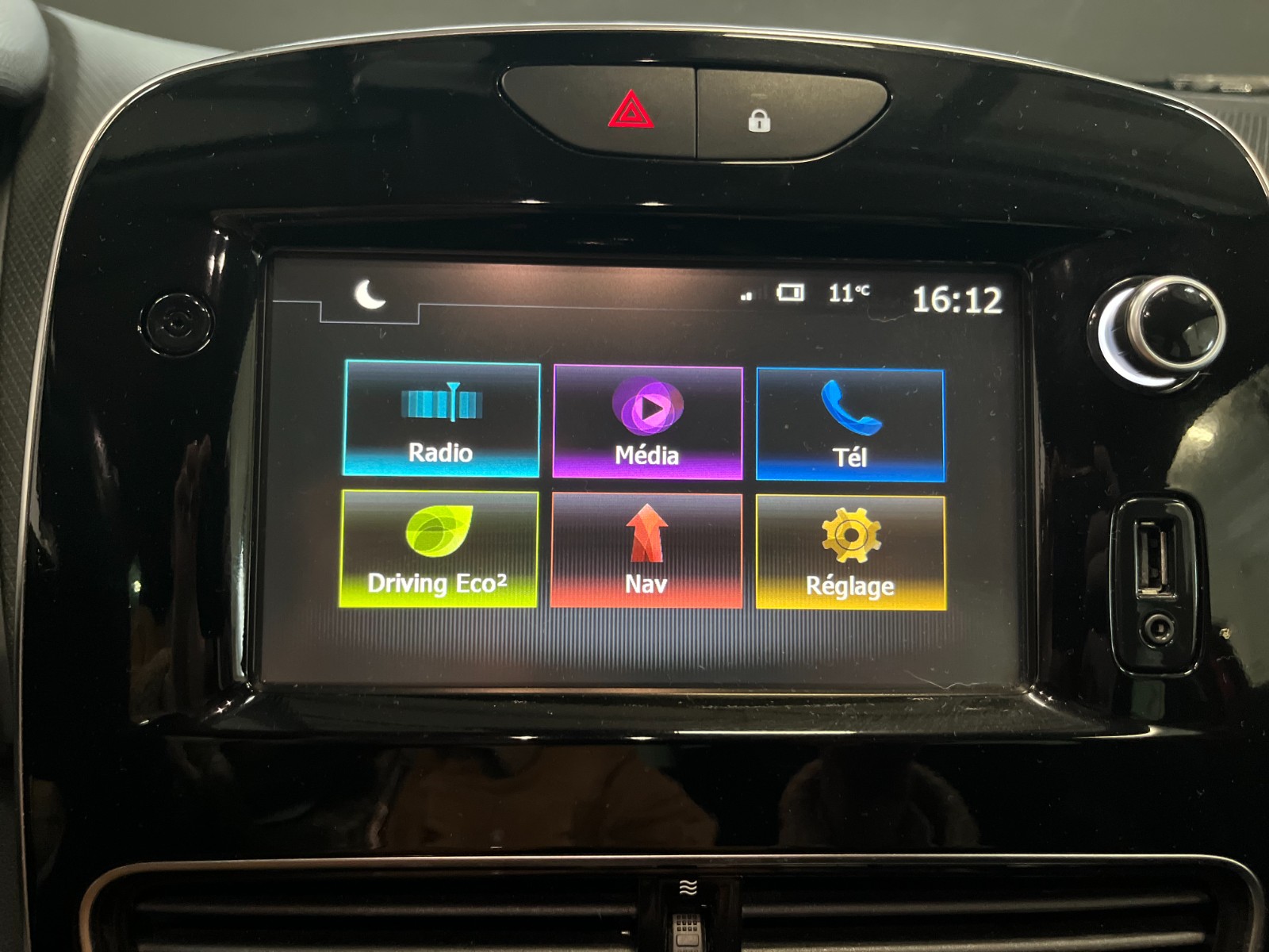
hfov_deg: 67.3
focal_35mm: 26
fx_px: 953
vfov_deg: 53.1
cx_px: 634
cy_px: 476
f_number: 1.6
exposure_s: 1/33
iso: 500
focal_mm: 5.1
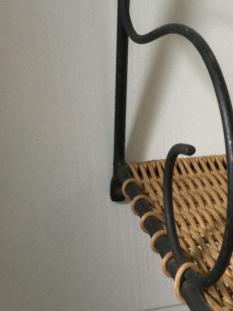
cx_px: 182
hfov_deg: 22.3
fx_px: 583
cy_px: 114
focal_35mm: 65
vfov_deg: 29.7
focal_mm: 3.3
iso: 100
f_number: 2.4
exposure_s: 1/33
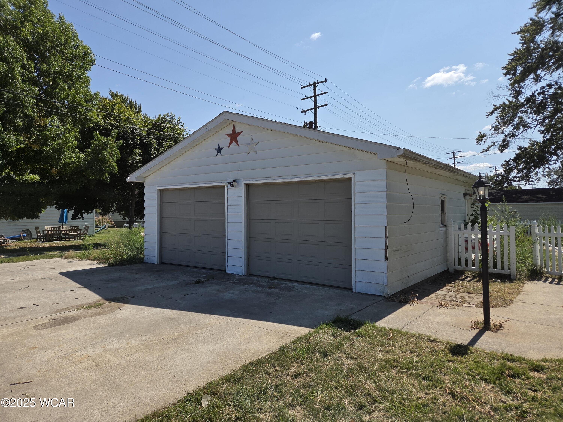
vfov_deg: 58.9
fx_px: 374
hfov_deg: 73.9
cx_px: 282
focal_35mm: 23
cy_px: 211
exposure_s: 1/6412
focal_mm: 5.4
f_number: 1.8
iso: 80
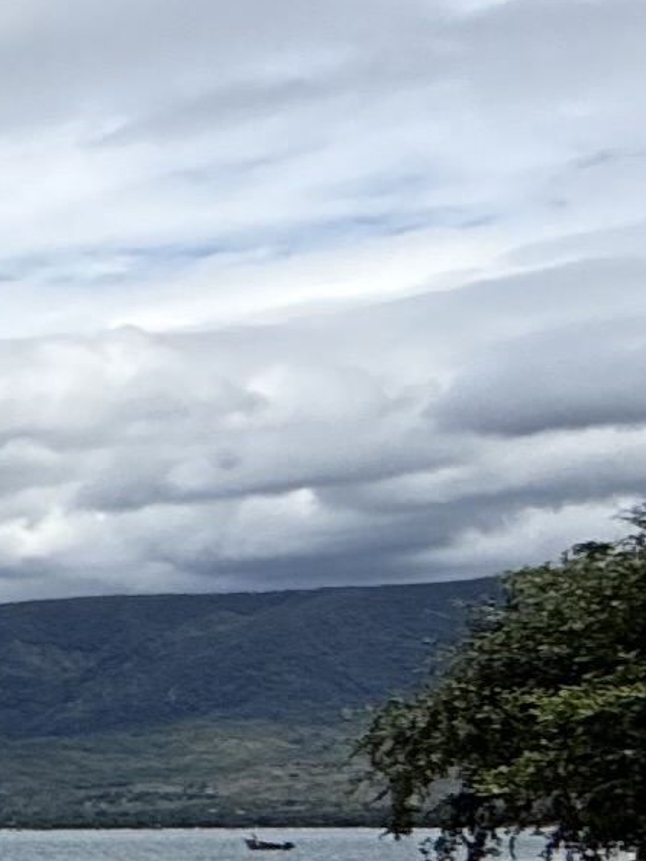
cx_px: -1983
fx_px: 2362
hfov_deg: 8.0
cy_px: 619
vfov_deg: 20.5
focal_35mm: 95
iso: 50
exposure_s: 1/5155
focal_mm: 2.22
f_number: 2.2
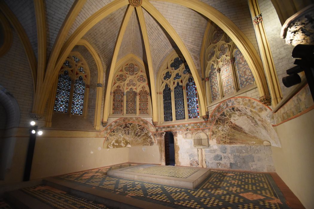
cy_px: 104
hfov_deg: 100.4
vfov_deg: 77.3
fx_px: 131
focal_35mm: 15
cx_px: 157
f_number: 3.5
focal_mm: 10
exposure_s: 1/60
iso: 2500
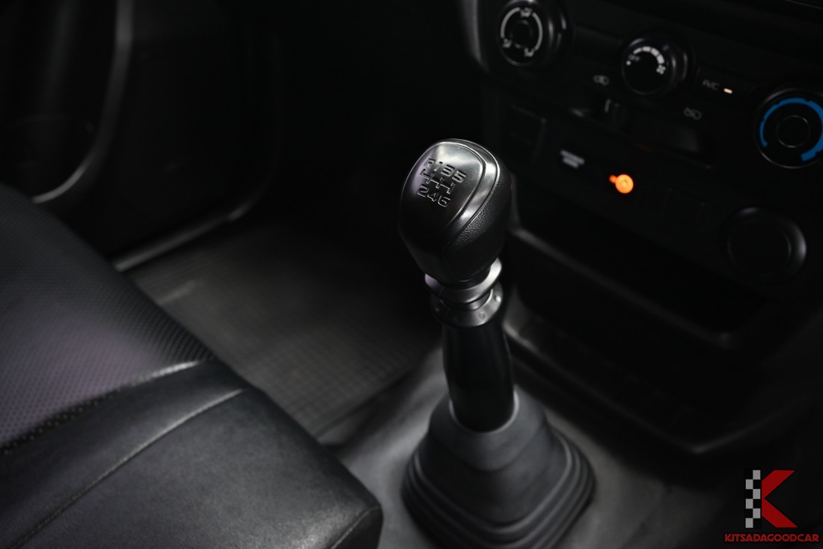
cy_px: 274
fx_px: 709
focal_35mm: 31
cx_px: 412
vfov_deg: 42.3
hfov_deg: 60.3
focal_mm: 31
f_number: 6.7
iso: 1100
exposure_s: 1/45
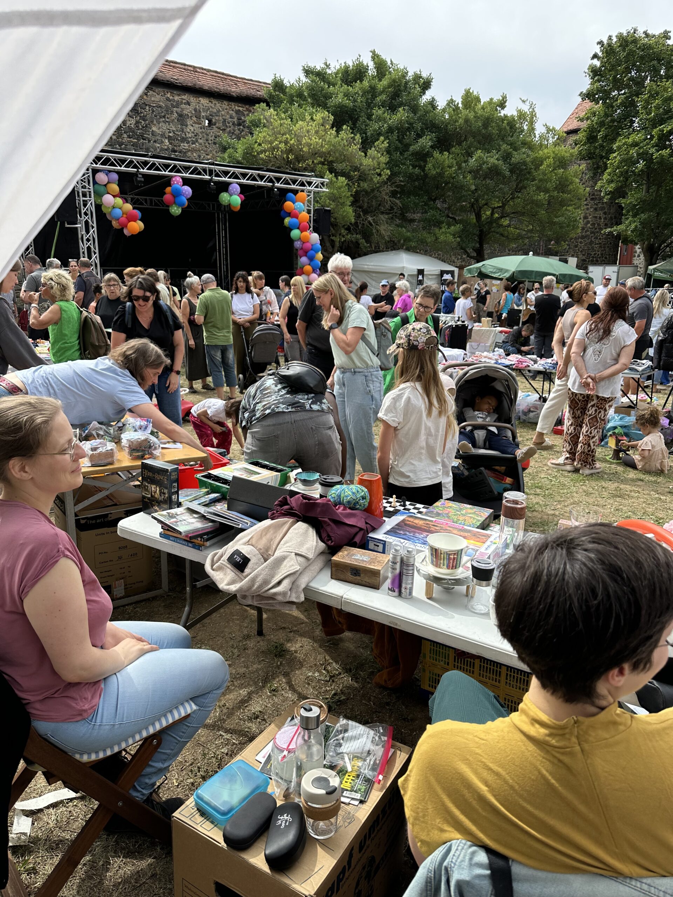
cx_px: 336
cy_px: 448
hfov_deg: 56.8
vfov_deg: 71.6
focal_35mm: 24
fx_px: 622
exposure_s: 1/1812
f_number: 1.78
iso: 80
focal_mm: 6.86
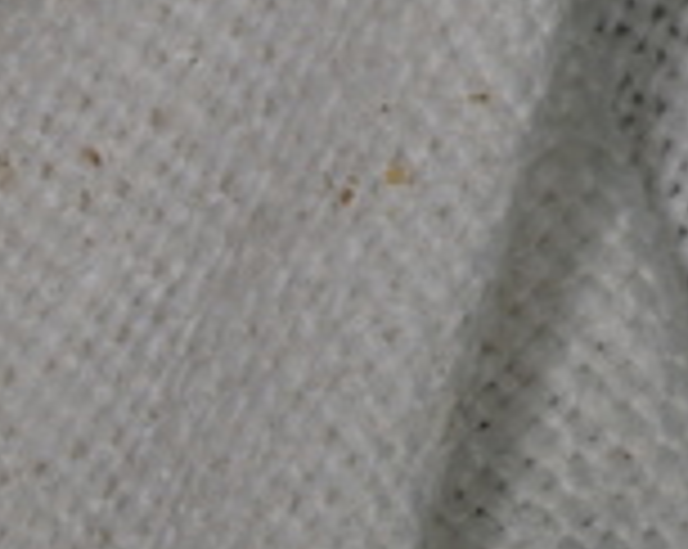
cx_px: 441
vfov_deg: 2.5
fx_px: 12597
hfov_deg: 3.1
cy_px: 1062
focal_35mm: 619
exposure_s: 1/60
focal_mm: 85
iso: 160
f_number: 25
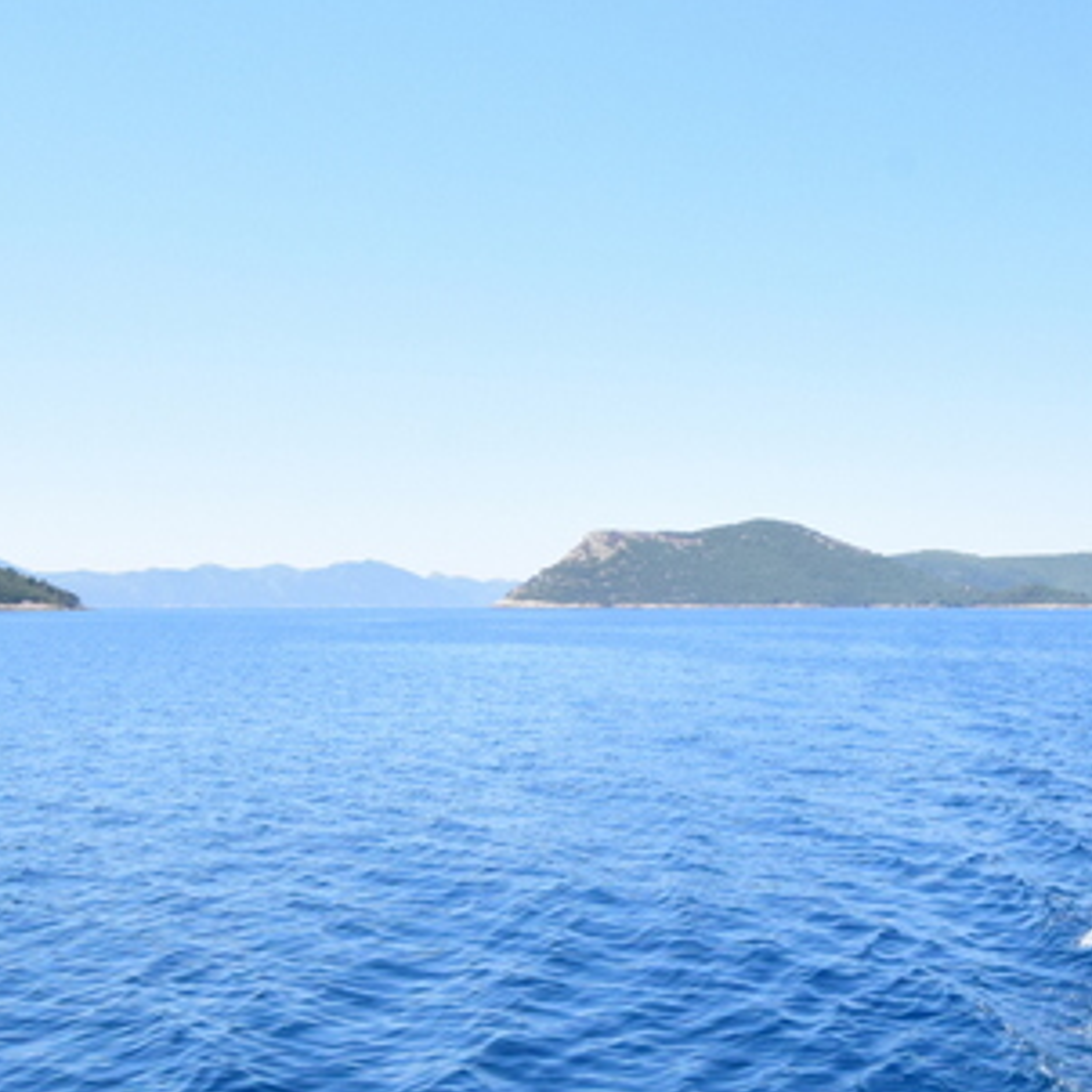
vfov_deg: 43.5
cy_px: 676
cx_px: 774
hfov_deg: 42.9
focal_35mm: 38
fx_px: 1356
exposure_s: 1/640
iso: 1600
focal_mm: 10
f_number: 13
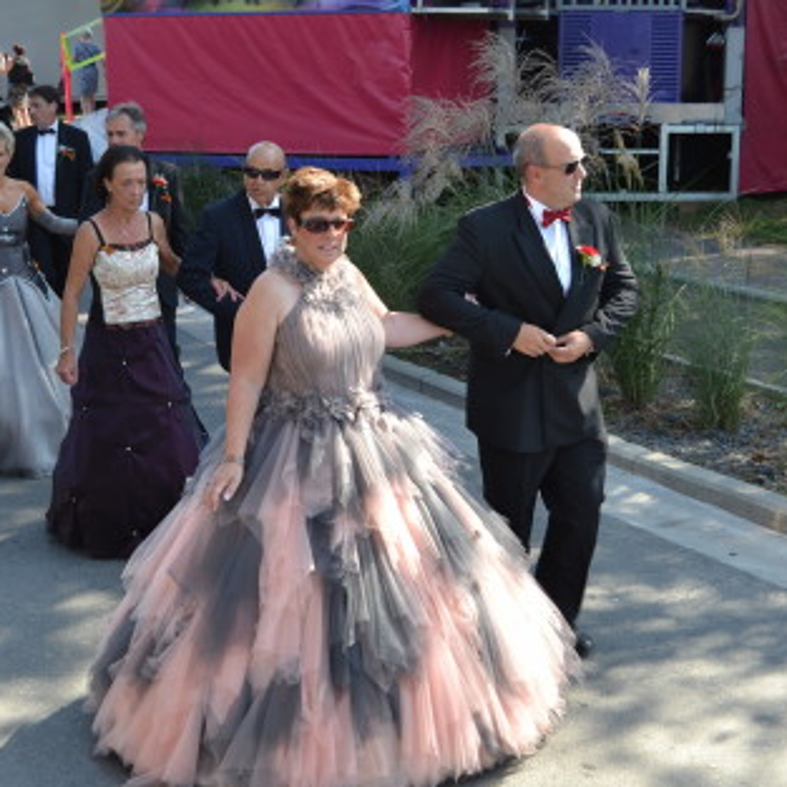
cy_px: 443
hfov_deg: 28.3
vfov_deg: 28.3
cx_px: 397
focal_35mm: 61
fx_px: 1560
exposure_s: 1/125
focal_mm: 31
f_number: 5.6
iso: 100
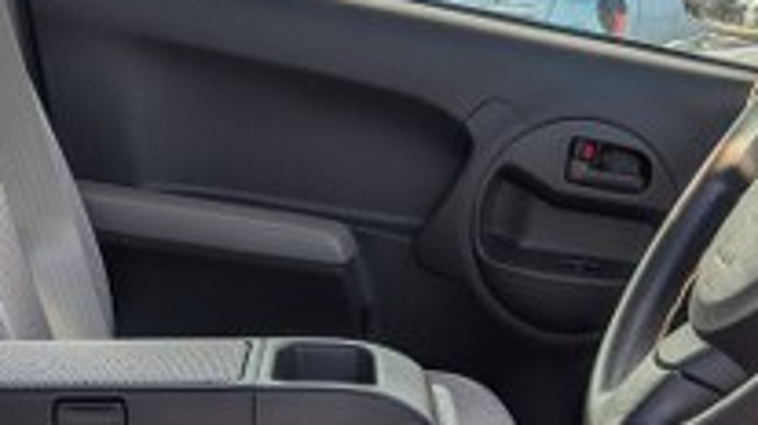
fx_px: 1586
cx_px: 518
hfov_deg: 26.7
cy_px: 517
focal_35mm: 79
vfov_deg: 14.7
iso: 34
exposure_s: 1/1127
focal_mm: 5.43
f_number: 1.89
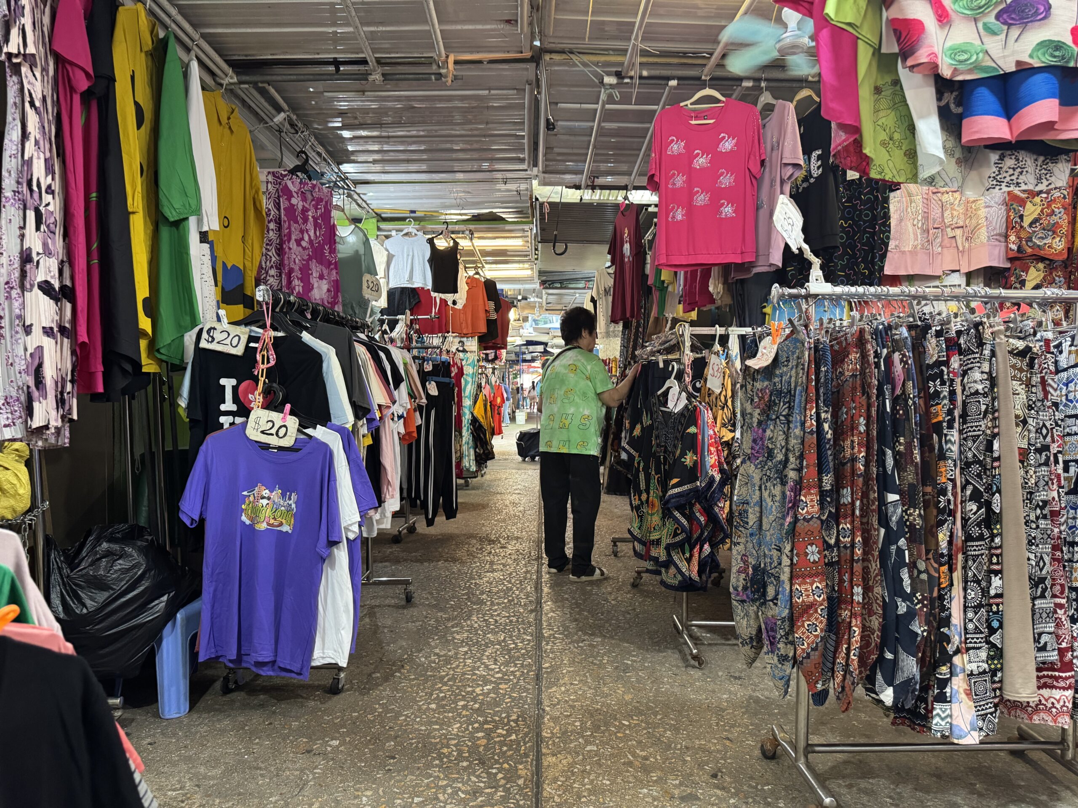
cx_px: 539
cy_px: 404
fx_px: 747
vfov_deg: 56.8
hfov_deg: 71.6
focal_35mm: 24
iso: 400
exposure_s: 1/50
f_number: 1.78
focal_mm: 6.76
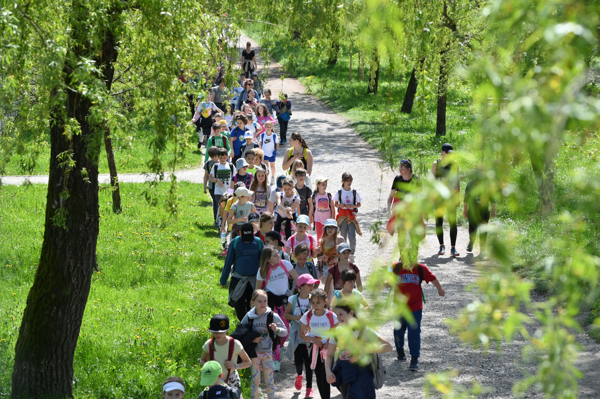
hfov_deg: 15.2
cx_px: 300
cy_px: 200
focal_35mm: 135
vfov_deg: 10.1
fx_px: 2248
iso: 800
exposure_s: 1/1000
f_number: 8
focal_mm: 135
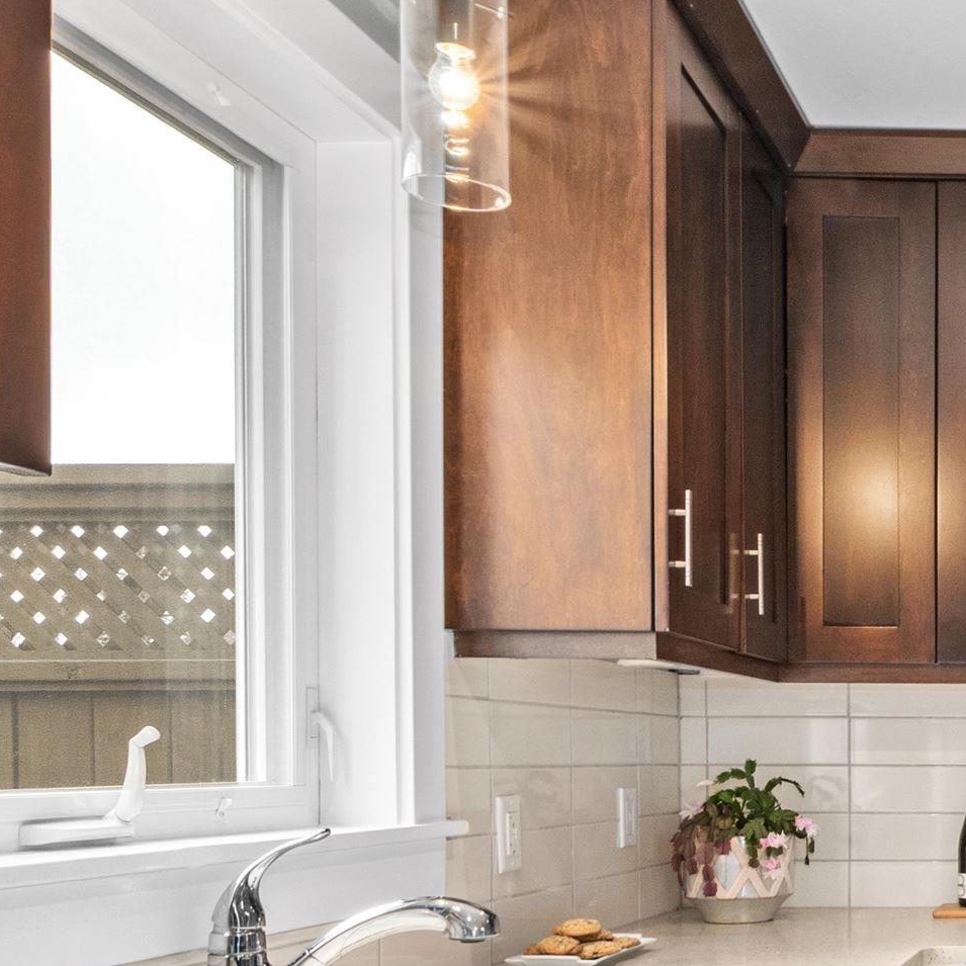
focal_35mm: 41
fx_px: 1294
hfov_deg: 33.0
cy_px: 734
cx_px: 1177
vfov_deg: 39.7
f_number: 10
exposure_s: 1/2.5
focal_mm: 10
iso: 400
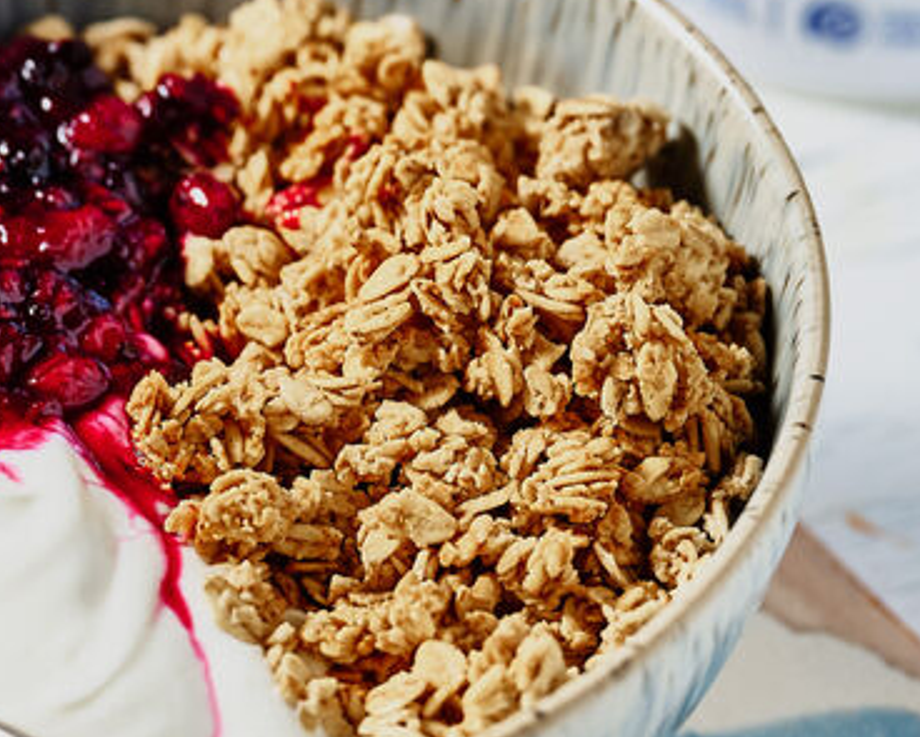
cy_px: 462
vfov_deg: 7.4
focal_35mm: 208
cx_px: 365
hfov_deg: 9.3
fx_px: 5668
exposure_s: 1/160
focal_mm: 68
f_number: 4
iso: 64
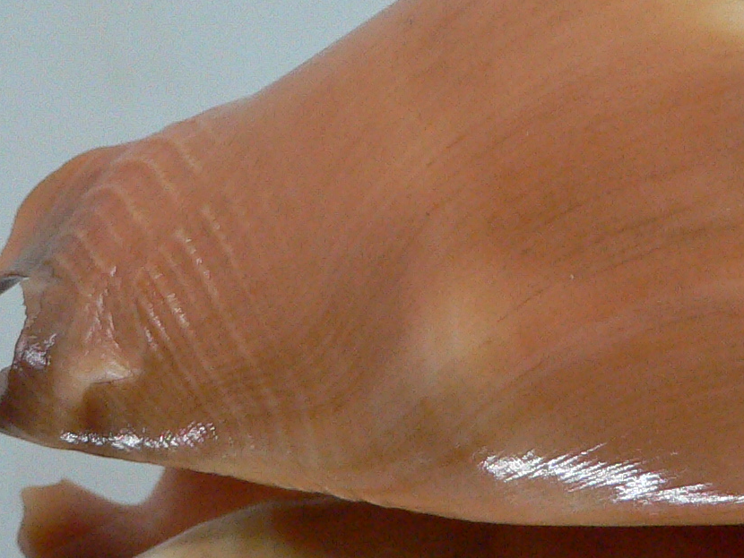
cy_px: 189
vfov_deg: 17.3
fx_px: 1827
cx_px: 568
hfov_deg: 22.8
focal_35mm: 85
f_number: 2.8
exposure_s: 1/50
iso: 200
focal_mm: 4.6
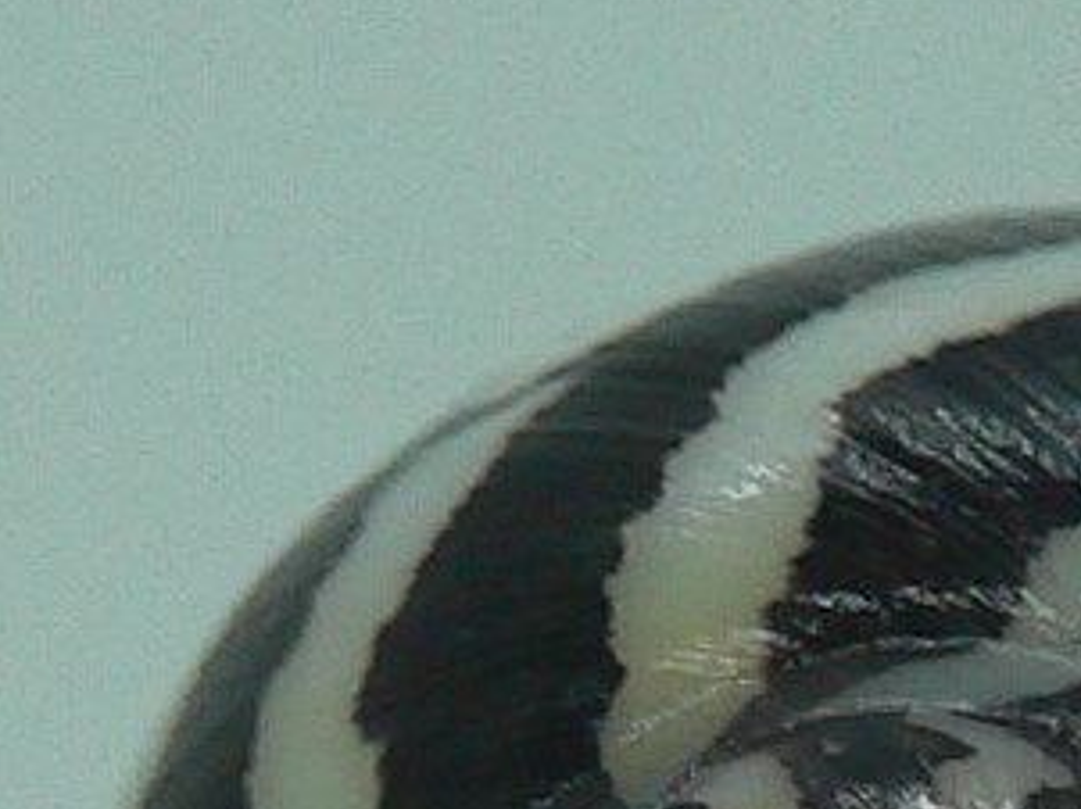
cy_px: 1421
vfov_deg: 6.2
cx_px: 1027
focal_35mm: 234
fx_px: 7302
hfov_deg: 8.4
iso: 80
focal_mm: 4.6
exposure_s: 1/60
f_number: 2.8
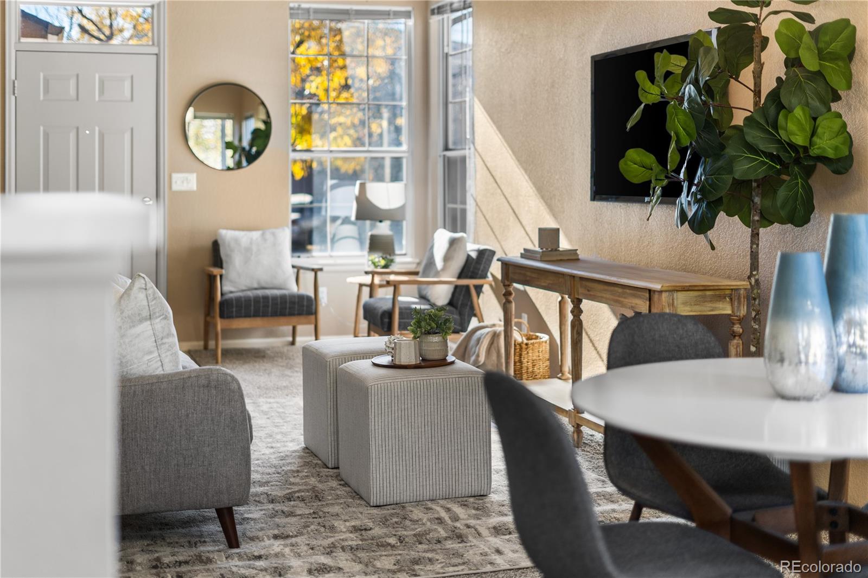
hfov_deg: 39.6
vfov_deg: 27.0
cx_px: 434
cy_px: 289
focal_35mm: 50
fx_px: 1205
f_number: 1.8
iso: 400
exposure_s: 1/320
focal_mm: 50
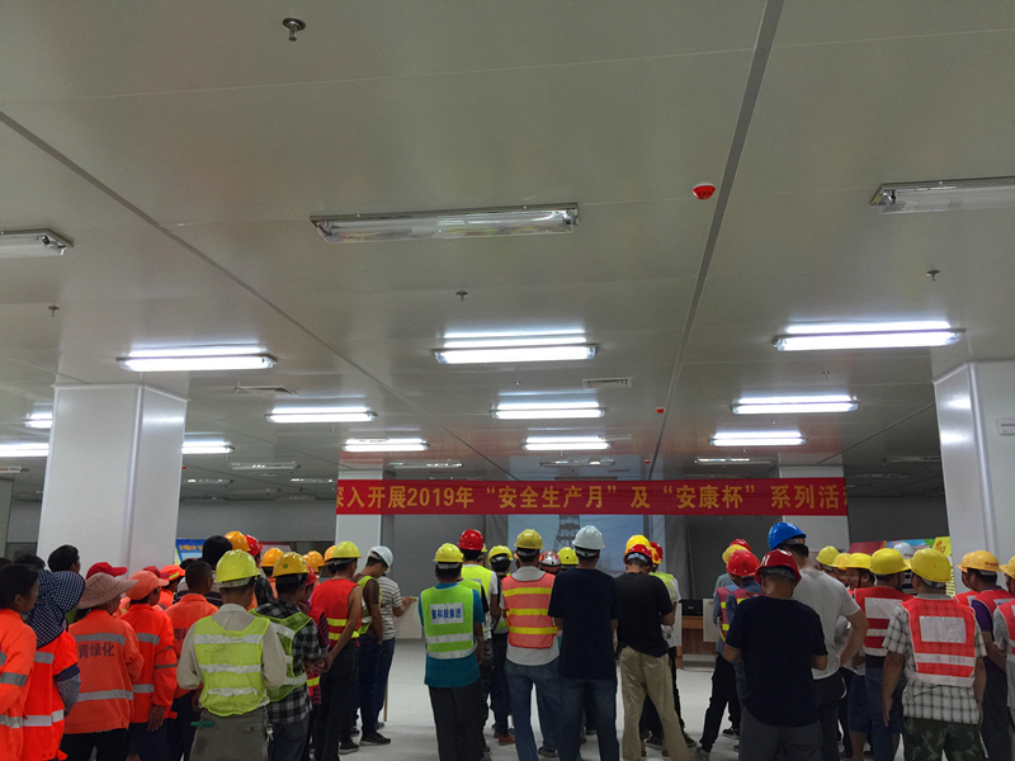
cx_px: 508
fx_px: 850
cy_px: 380
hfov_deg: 61.7
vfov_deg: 48.2
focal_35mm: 29
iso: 50
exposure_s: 1/30
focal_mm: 4.15
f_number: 2.2
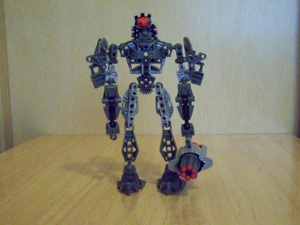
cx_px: 150
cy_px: 112
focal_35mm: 38
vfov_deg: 37.7
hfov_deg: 49.0
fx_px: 329
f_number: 2.8
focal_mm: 6.3
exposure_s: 1/80
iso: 1600
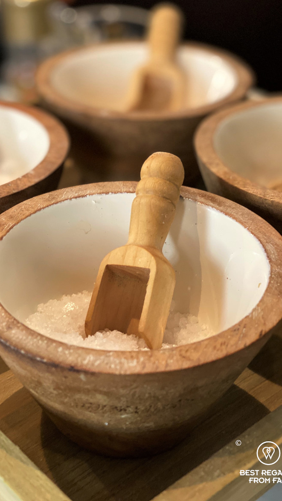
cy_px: 250
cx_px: 129
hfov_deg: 21.1
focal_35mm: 57
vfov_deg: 36.6
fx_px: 758
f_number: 2
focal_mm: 6
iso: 200
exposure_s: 1/33
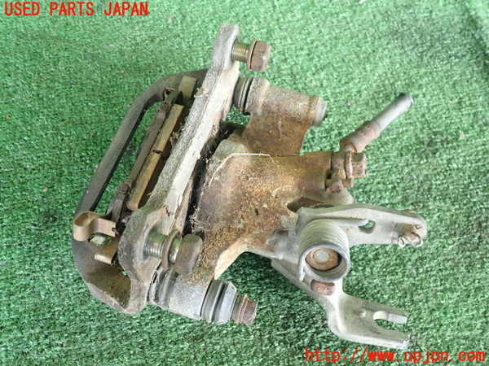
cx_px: 244
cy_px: 183
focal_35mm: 30
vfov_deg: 46.8
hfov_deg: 60.0
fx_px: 424
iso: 200
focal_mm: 5.5
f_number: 2.3
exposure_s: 1/30
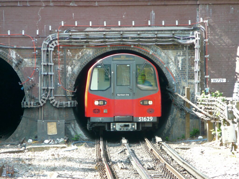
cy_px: 90
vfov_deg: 5.8
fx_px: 1768
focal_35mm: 256
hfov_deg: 7.7
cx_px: 120
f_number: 4.9
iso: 100
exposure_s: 1/30
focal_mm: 42
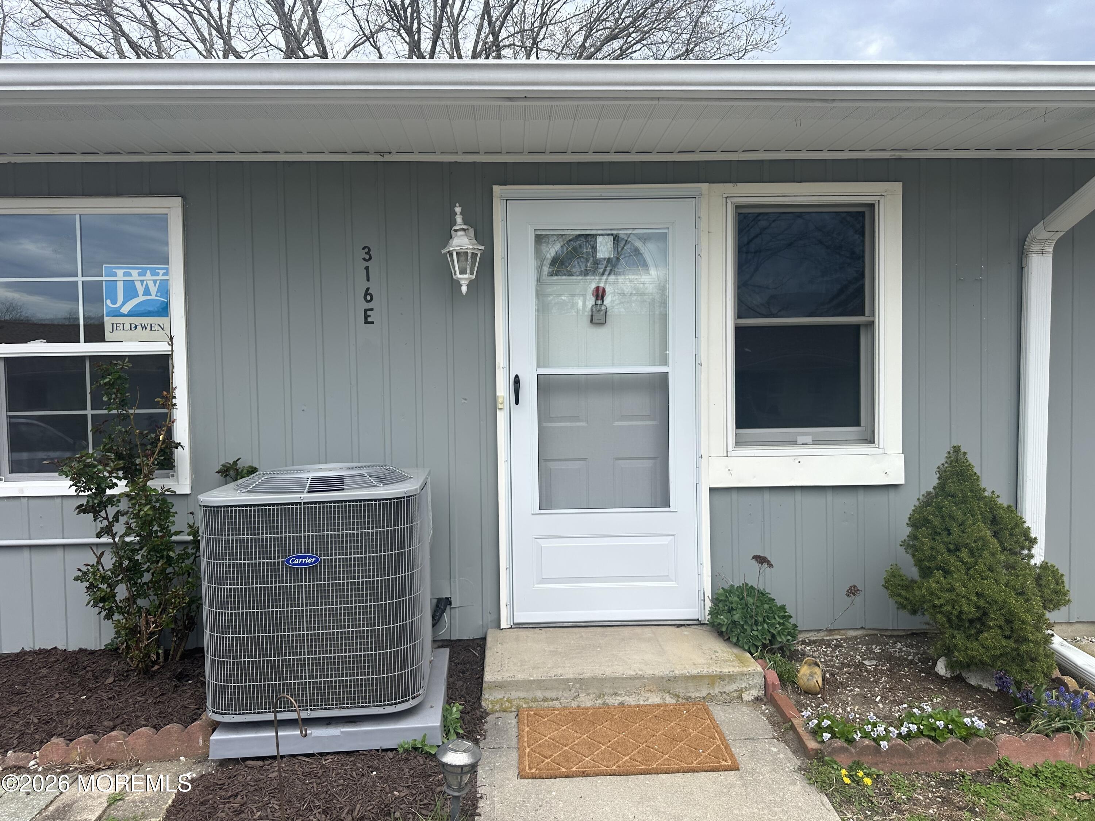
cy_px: 410
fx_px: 759
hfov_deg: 71.6
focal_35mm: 24
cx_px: 548
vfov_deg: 56.8
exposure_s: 1/1374
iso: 80
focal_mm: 6.86
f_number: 1.78
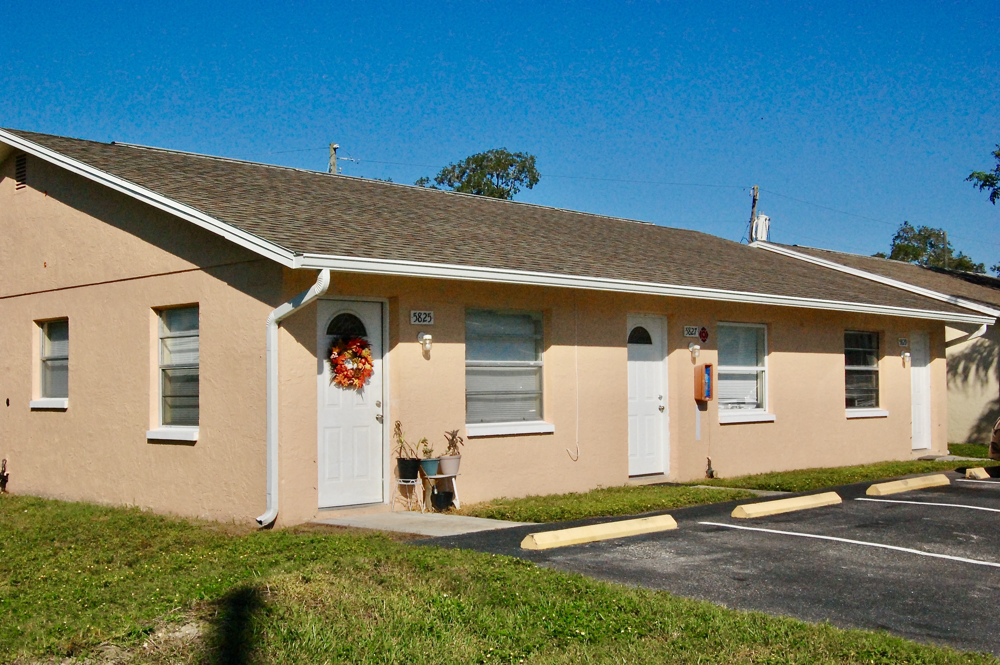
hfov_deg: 46.4
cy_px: 332
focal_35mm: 42
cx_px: 500
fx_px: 1166
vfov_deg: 31.8
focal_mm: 28
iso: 1600
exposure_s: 1/1600
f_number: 20
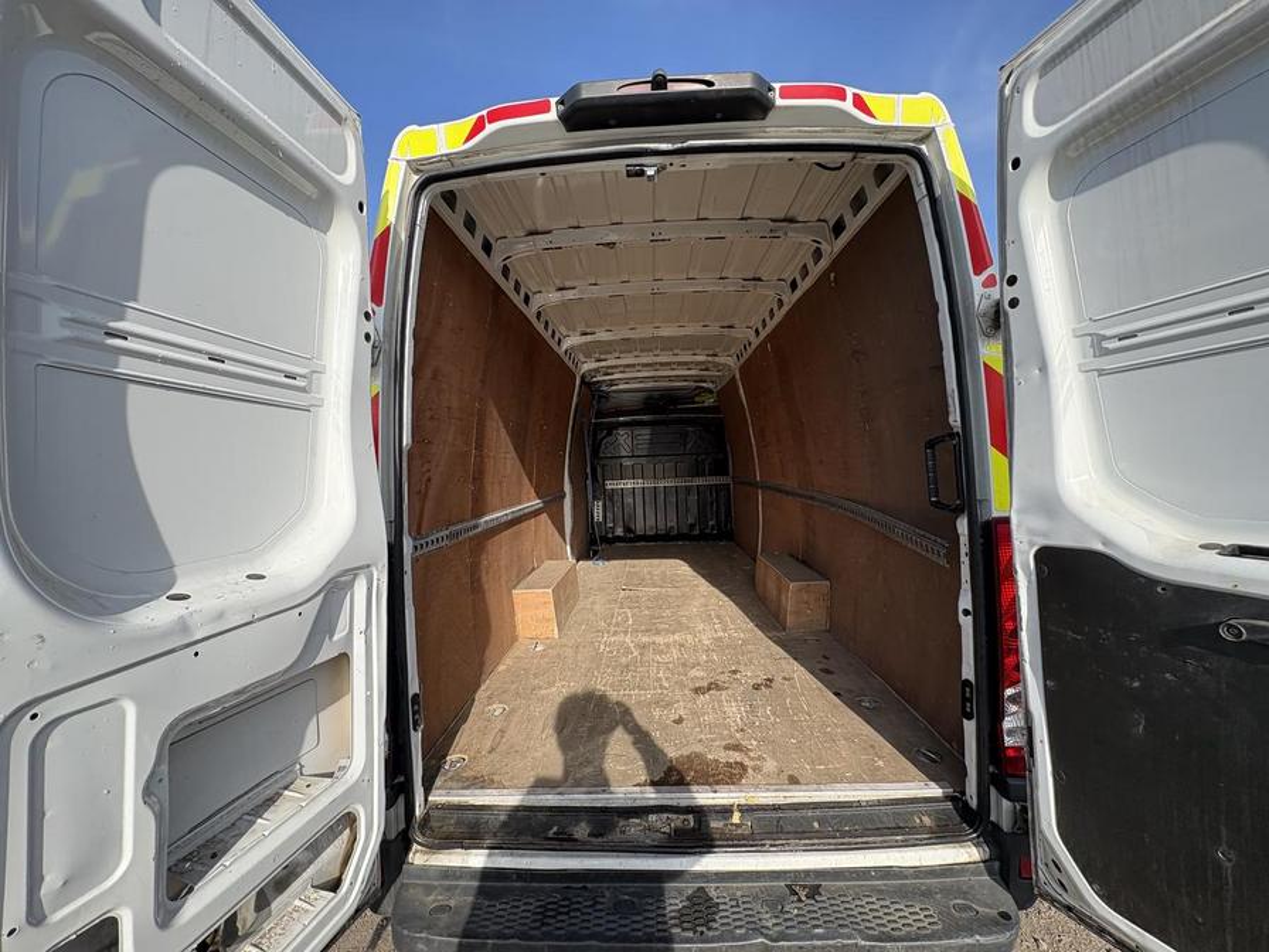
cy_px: 476
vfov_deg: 85.7
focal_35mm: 14
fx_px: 513
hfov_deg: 102.1
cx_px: 634
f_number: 2.2
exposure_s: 1/541
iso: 64
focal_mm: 2.22
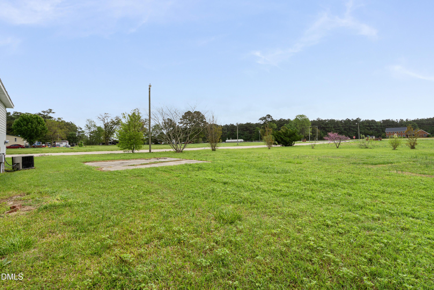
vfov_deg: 73.8
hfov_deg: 96.7
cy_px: 145
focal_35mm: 16
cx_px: 217
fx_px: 193
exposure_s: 1/30
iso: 100
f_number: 10
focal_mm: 16
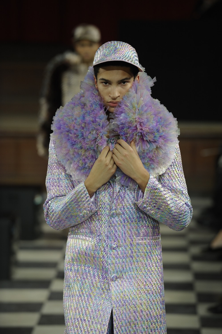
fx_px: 1852
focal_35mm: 200
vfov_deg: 10.3
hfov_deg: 6.9
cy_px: 167
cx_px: 111
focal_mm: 200
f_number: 4
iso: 1000
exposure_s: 1/500
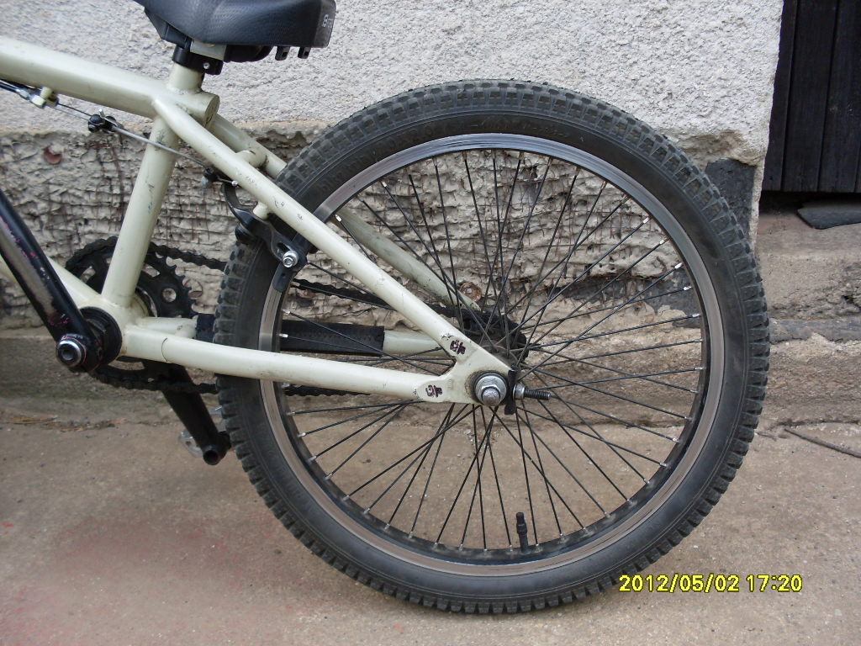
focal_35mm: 38
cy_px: 323
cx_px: 430
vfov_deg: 37.7
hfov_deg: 49.0
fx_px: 945
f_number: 2.8
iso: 80
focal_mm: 6.3
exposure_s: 1/90
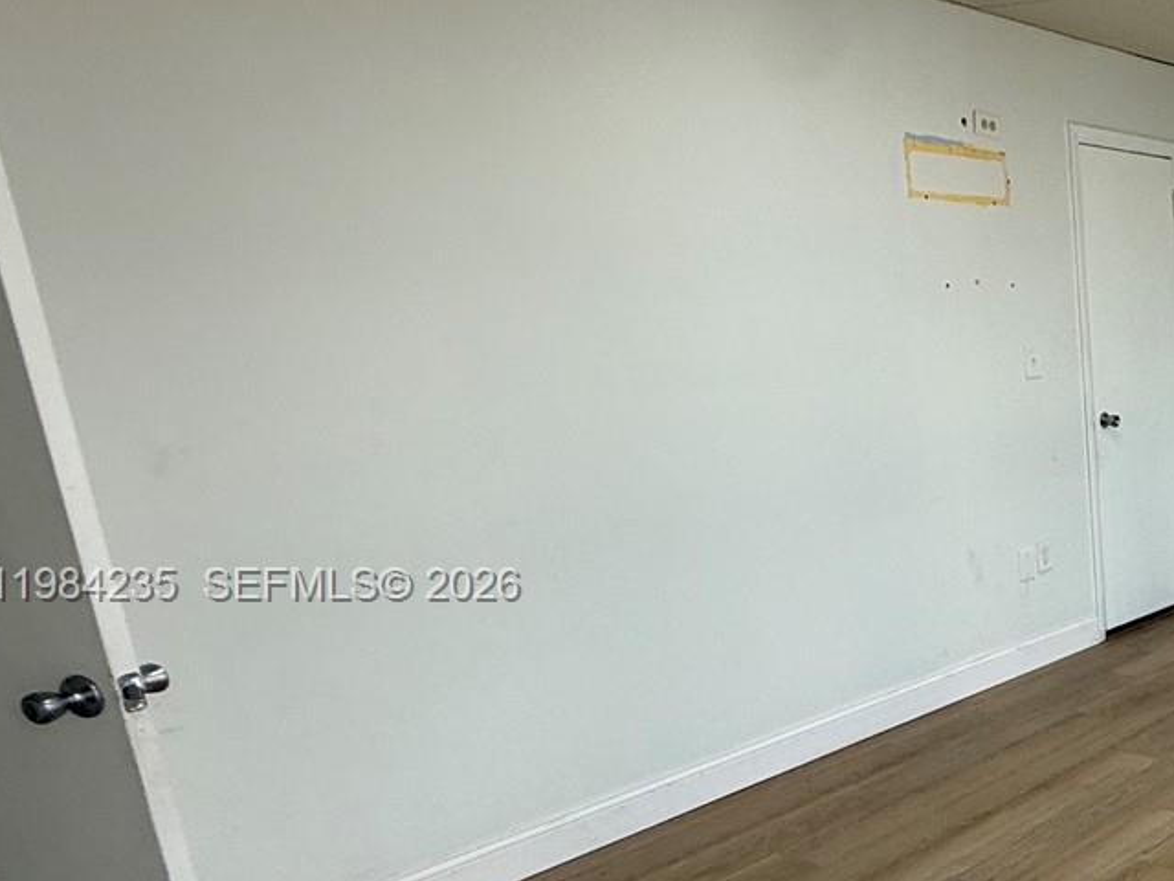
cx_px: 1416
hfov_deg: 38.5
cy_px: 587
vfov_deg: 40.2
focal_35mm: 35
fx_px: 1187
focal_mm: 2.22
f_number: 2.2
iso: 50
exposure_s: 1/117
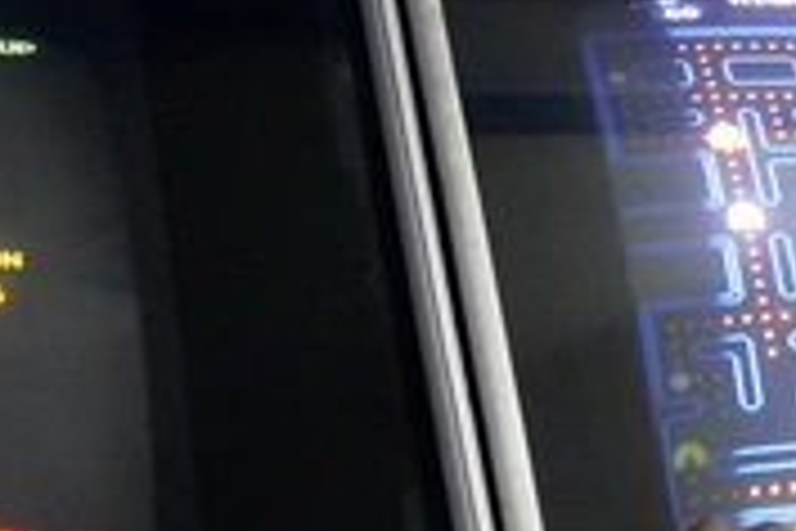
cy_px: -148
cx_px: 863
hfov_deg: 12.3
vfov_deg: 8.2
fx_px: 3648
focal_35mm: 165
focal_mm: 30
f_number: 3.5
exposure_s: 1/160
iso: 6400
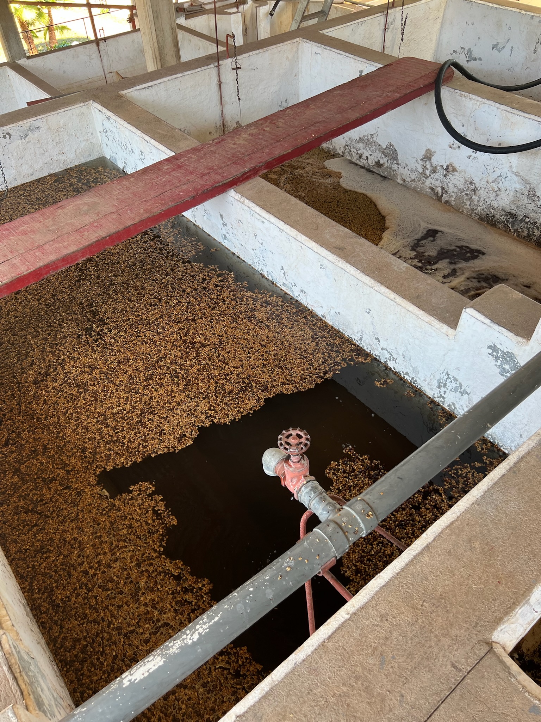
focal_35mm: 26
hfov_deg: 53.1
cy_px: 361
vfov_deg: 67.3
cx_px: 270
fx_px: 542
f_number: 1.5
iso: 40
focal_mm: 5.7
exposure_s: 1/121
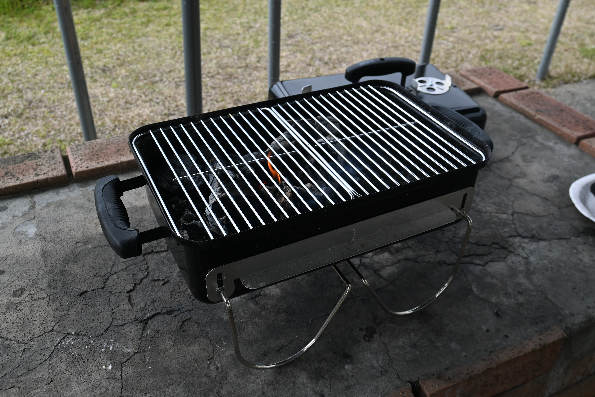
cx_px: 298
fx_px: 545
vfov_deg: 40.0
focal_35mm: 33
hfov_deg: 57.2
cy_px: 198
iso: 180
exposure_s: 1/250
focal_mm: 22
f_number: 5.6
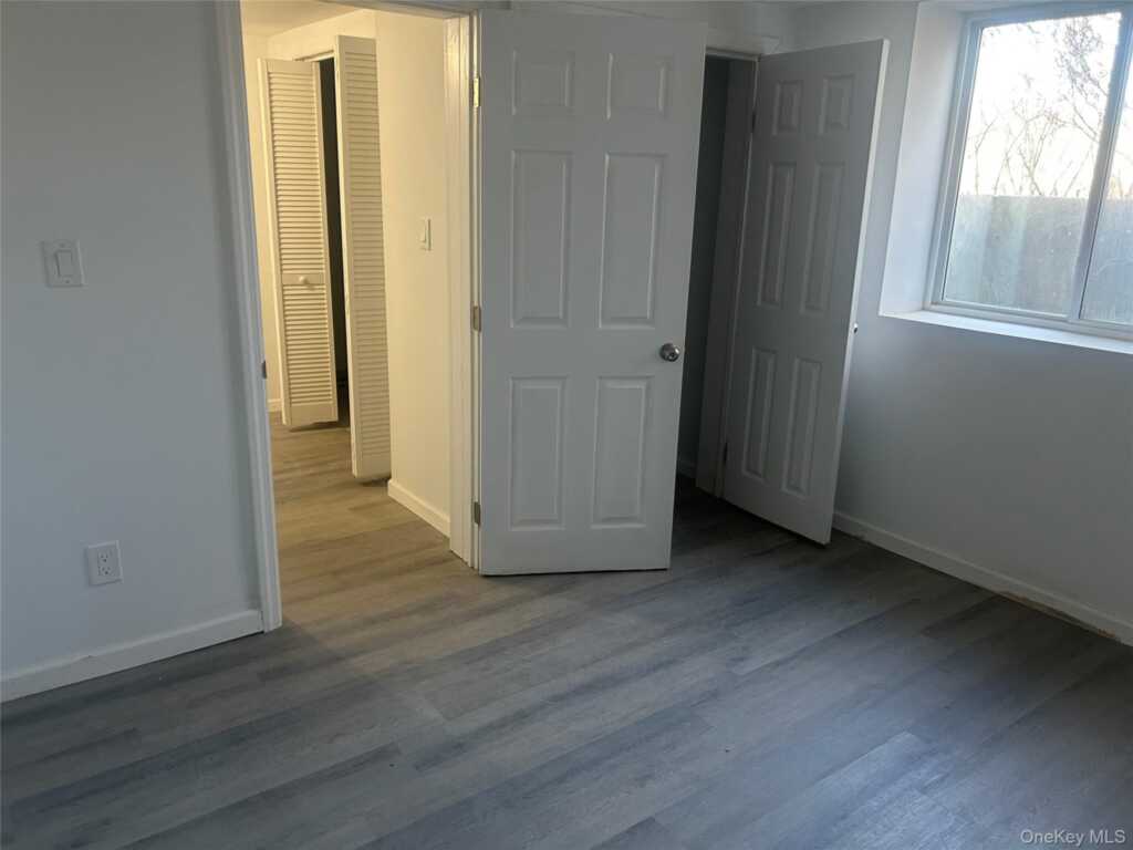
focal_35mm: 26
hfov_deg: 67.3
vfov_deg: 53.1
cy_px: 425
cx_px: 566
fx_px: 851
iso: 160
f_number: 1.5
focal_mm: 5.7
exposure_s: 1/60
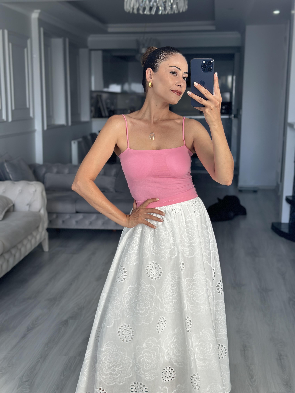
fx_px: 545
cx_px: 148
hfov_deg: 30.3
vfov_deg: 39.7
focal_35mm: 48
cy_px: 196
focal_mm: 6.86
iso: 80
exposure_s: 1/150
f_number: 1.78
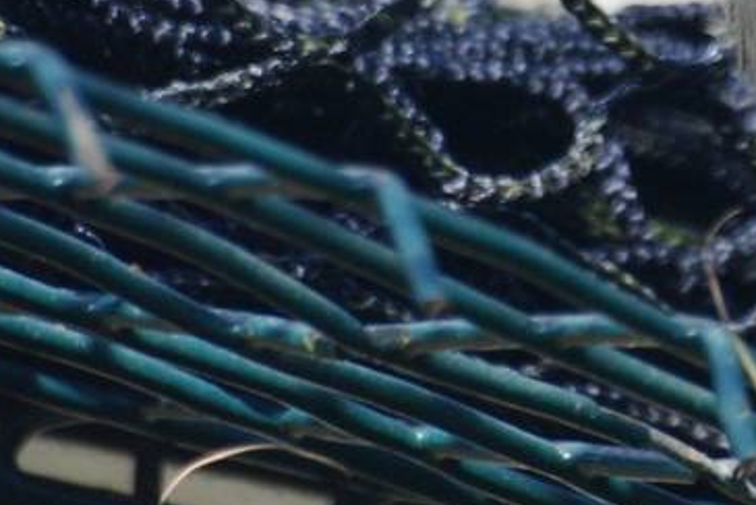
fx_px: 41444
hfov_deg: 1.0
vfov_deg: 0.7
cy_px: -96
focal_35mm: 1972
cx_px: 1040
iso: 280
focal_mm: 300
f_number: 5.6
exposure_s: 1/500
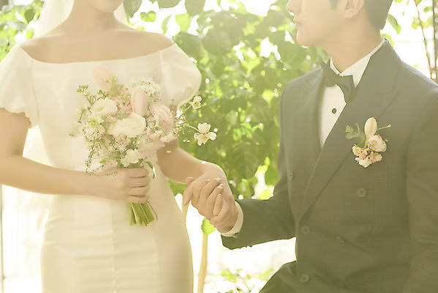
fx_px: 1035
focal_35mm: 85
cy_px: 146
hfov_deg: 23.9
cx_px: 219
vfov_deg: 16.1
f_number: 2.8
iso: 160
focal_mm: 85
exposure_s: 1/100
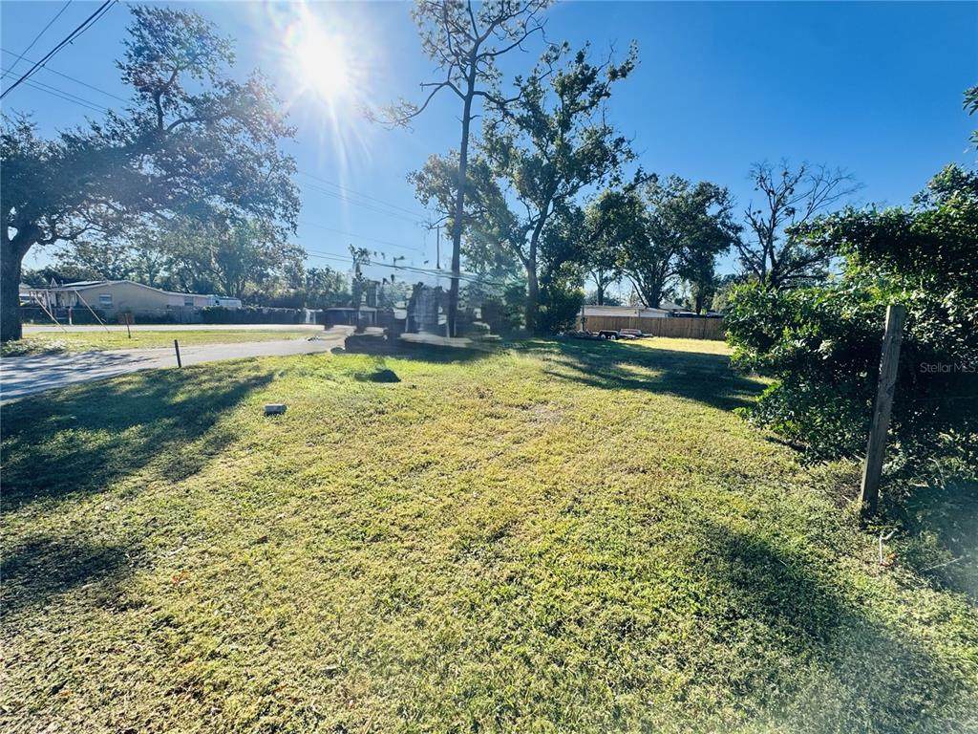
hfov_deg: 102.1
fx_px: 396
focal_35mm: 14
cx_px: 489
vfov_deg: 85.7
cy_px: 367
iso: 50
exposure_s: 1/1256
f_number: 2.2
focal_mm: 2.22
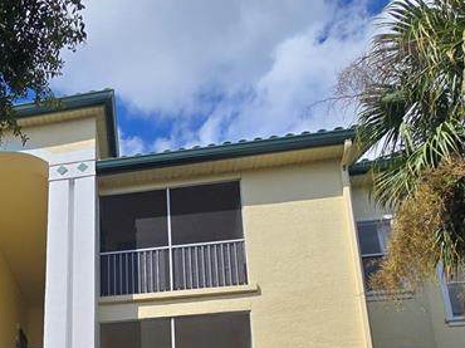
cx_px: 52
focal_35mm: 36
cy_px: 432
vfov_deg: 31.9
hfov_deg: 46.6
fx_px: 483
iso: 50
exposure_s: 1/3628
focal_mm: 2.2
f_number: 2.2
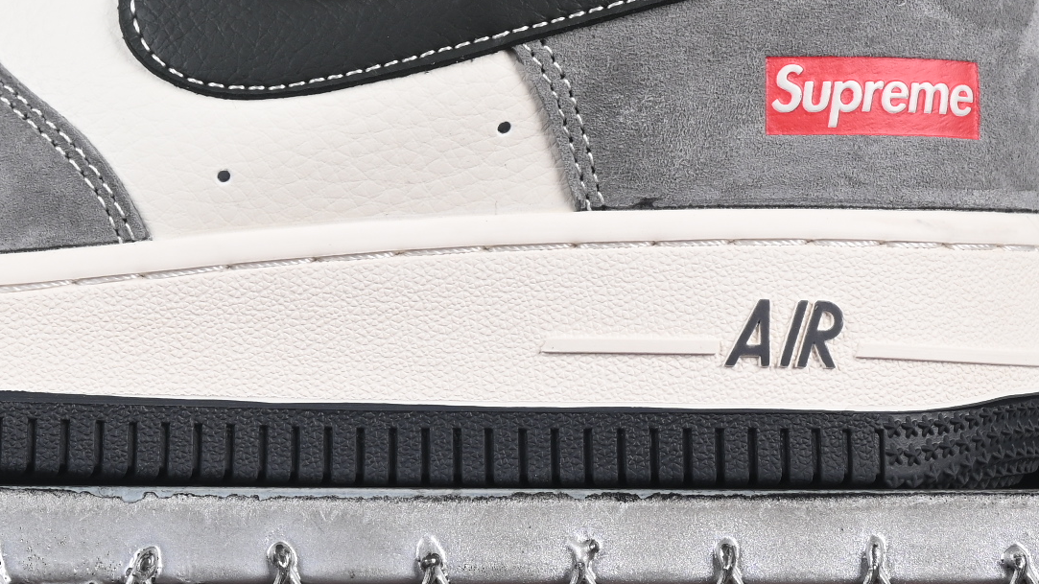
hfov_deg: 10.6
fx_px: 5565
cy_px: -66
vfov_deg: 6.0
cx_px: 165
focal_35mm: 202
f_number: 7.1
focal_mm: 50
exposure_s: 1/60
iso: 160
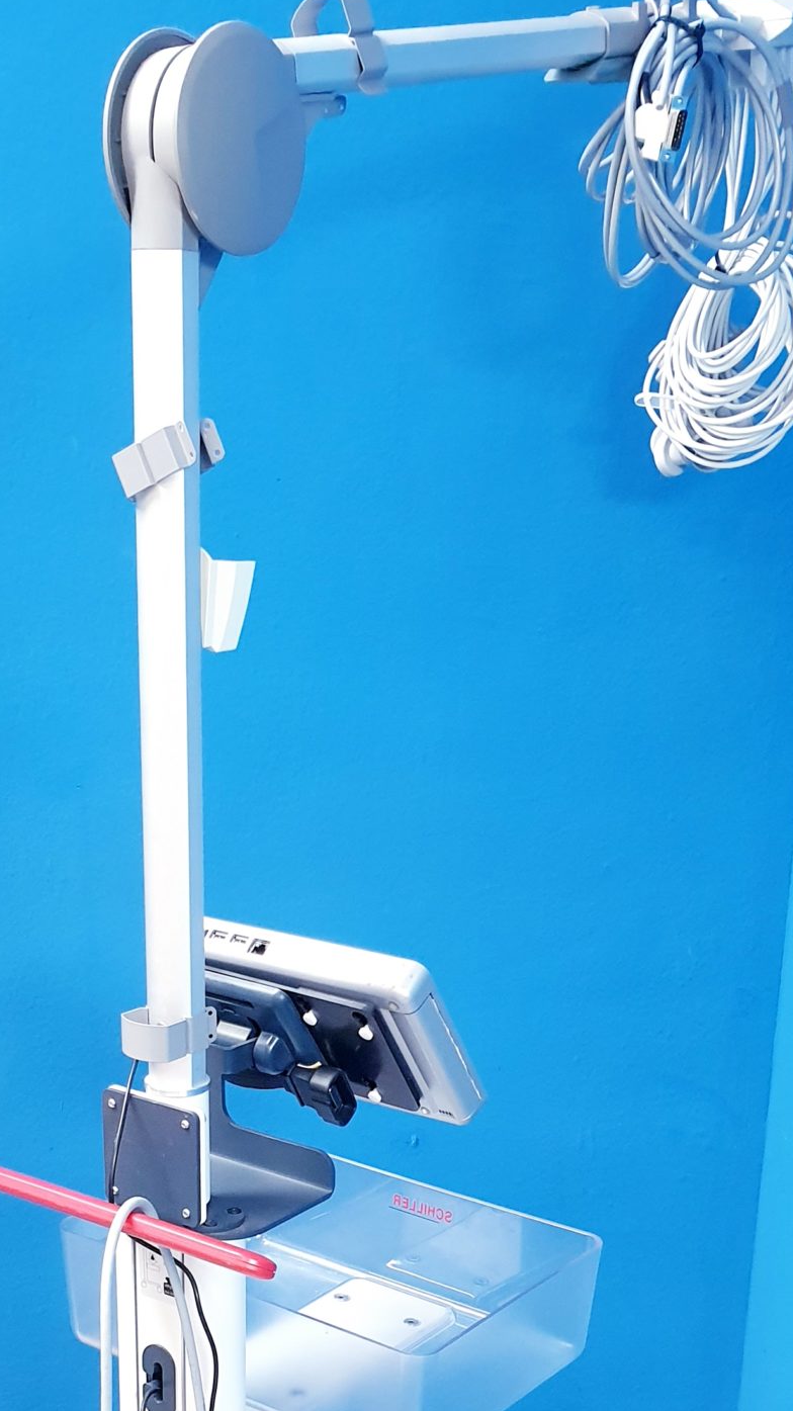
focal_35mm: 52
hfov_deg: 23.0
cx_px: 299
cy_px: 1203
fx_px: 1945
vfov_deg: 37.8
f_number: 2.4
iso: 320
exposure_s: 1/33
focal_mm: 4.3
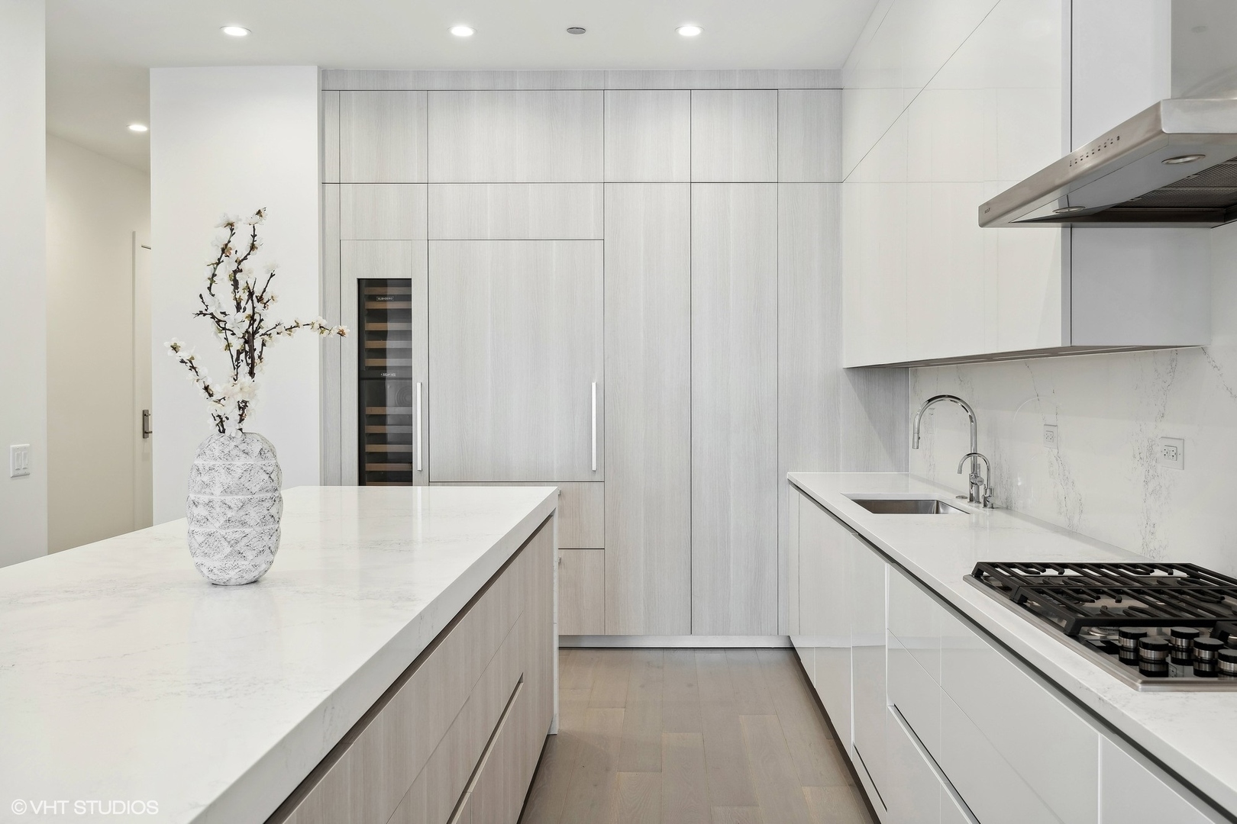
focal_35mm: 30
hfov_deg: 61.9
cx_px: 618
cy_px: 412
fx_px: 1031
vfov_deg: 43.6
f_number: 8
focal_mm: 30
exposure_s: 1/10
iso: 320
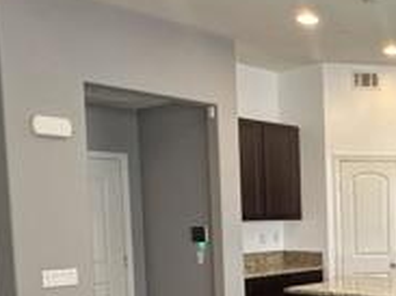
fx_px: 560
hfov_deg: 32.3
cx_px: 474
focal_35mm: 49
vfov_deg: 28.8
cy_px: 246
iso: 320
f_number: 2.2
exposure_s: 1/91
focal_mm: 2.22
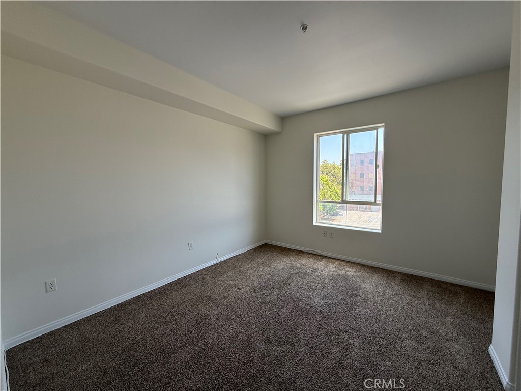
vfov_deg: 85.7
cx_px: 260
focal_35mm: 14
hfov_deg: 102.1
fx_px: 211
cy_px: 196
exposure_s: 1/173
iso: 64
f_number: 2.2
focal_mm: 2.22
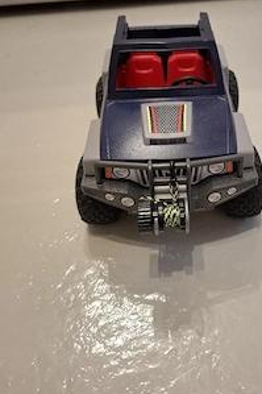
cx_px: 176
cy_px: 146
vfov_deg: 58.0
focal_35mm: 32
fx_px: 350
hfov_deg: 40.5
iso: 320
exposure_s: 1/50
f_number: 1.8
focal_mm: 5.54
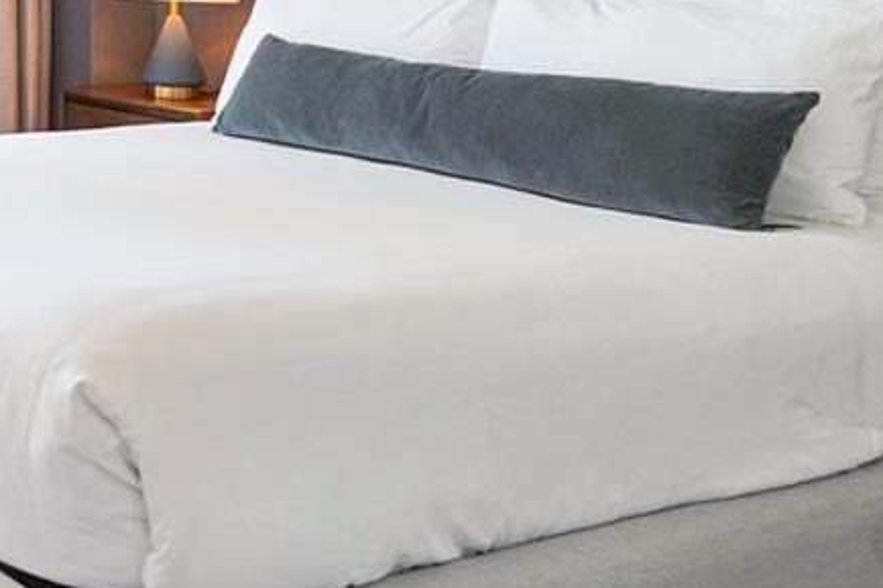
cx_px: -362
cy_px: -108
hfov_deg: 26.7
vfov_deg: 21.4
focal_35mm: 59
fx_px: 1447
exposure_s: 1/15
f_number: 8
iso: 250
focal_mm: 16
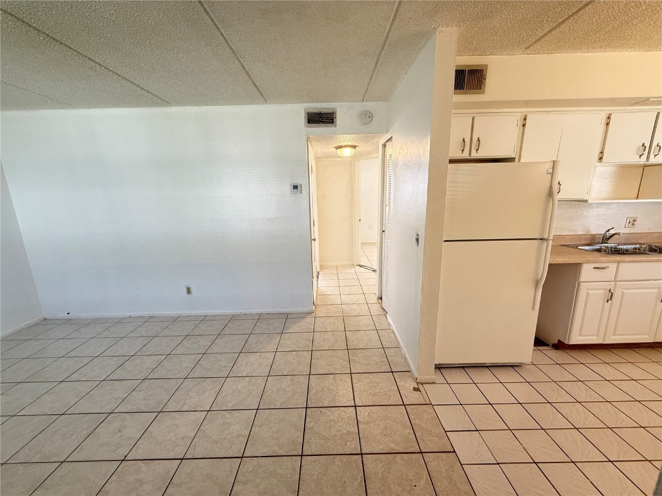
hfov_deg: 102.1
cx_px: 331
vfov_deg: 85.7
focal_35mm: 14
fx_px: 268
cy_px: 248
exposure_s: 1/120
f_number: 2.2
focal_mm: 2.22
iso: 320
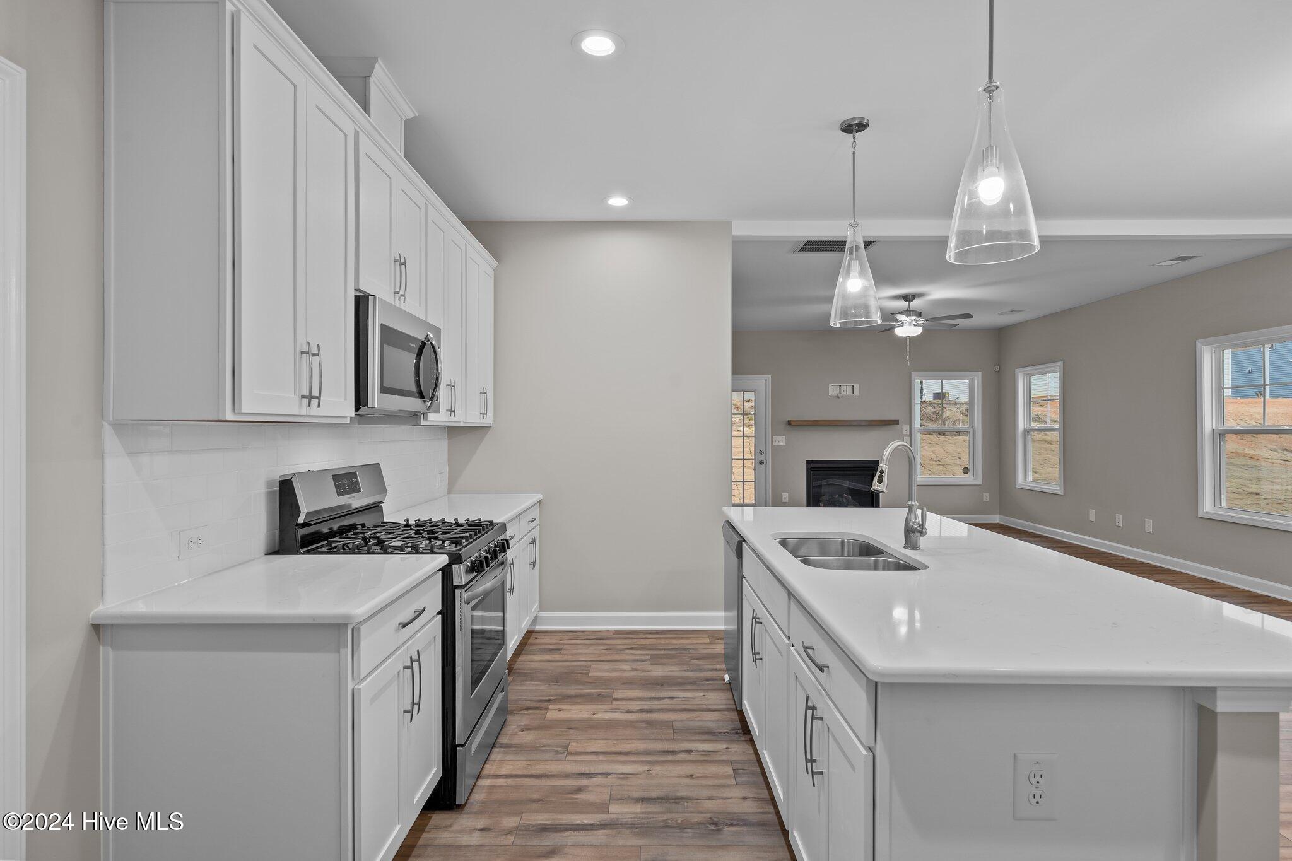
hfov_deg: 90.0
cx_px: 646
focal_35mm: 18
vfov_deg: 67.4
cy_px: 430
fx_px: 646
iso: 400
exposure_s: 1/2
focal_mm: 18
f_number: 8
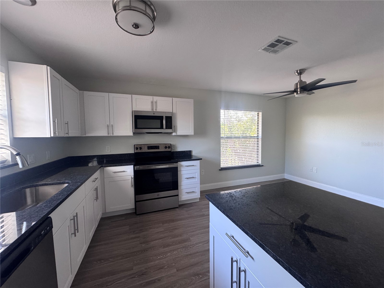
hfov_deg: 102.1
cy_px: 144
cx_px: 192
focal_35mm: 14
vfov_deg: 85.7
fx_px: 155
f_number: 2.2
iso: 250
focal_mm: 2.22
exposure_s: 1/99
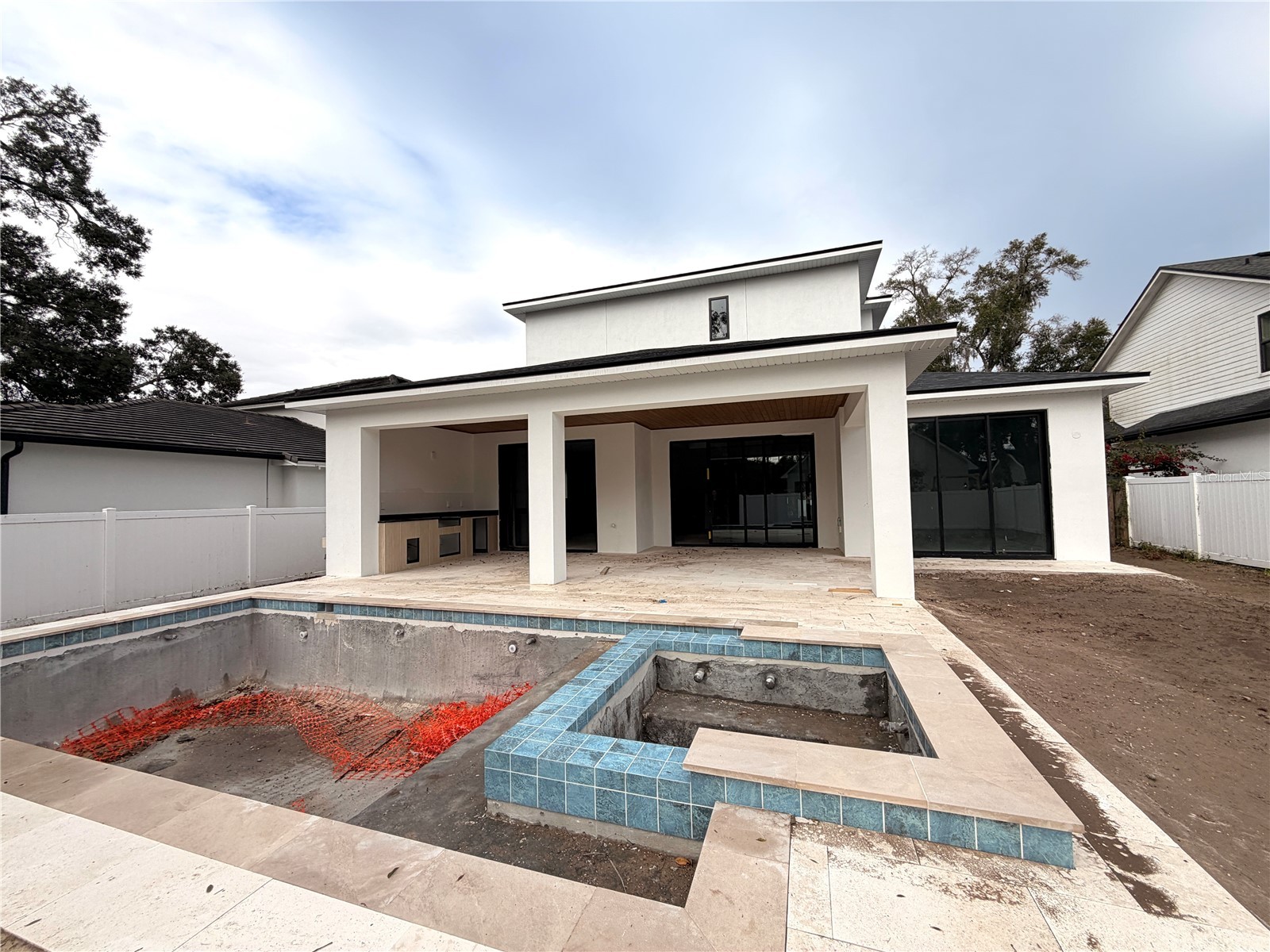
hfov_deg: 102.1
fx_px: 514
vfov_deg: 85.7
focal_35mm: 14
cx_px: 635
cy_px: 476
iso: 20
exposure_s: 1/820
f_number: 2.2
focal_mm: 2.22
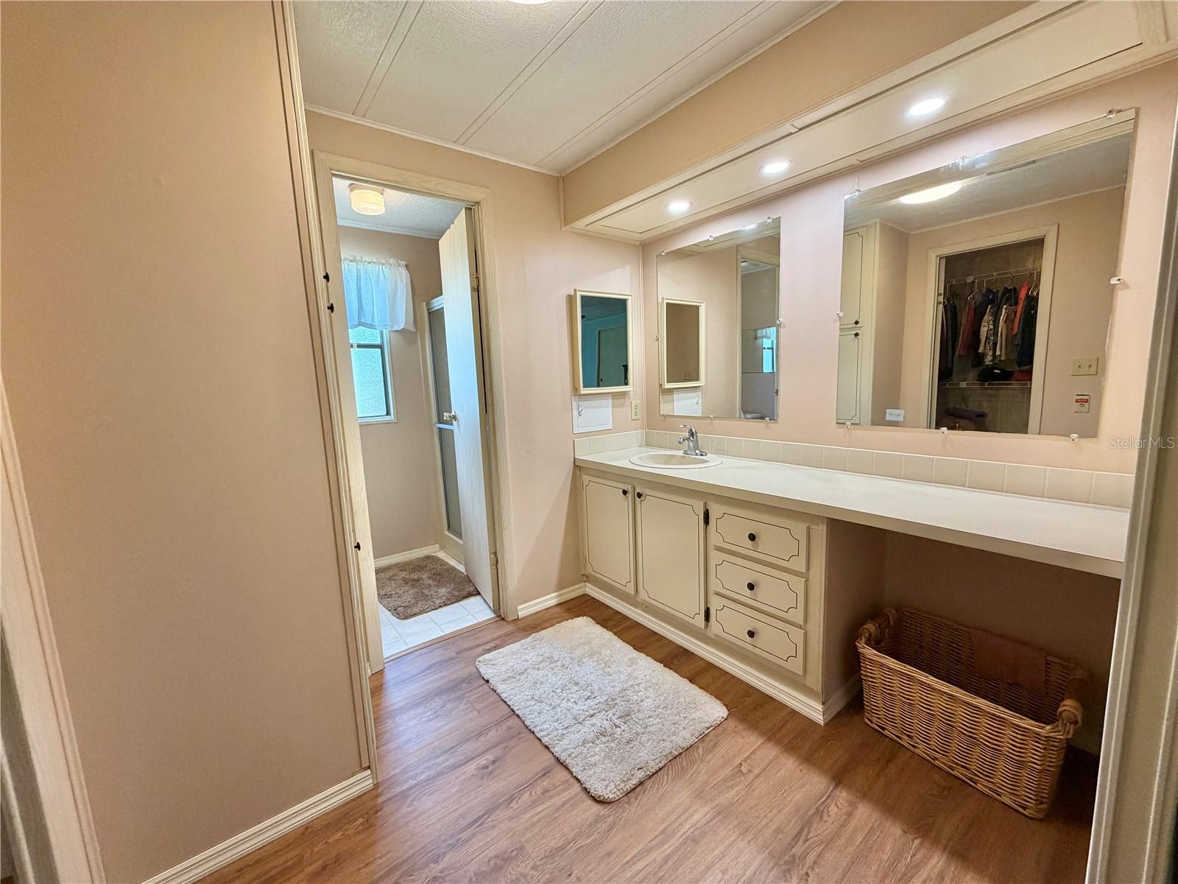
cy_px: 442
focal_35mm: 14
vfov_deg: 85.7
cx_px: 589
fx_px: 476
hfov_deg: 102.1
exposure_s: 1/120
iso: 200
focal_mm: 2.22
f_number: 2.2
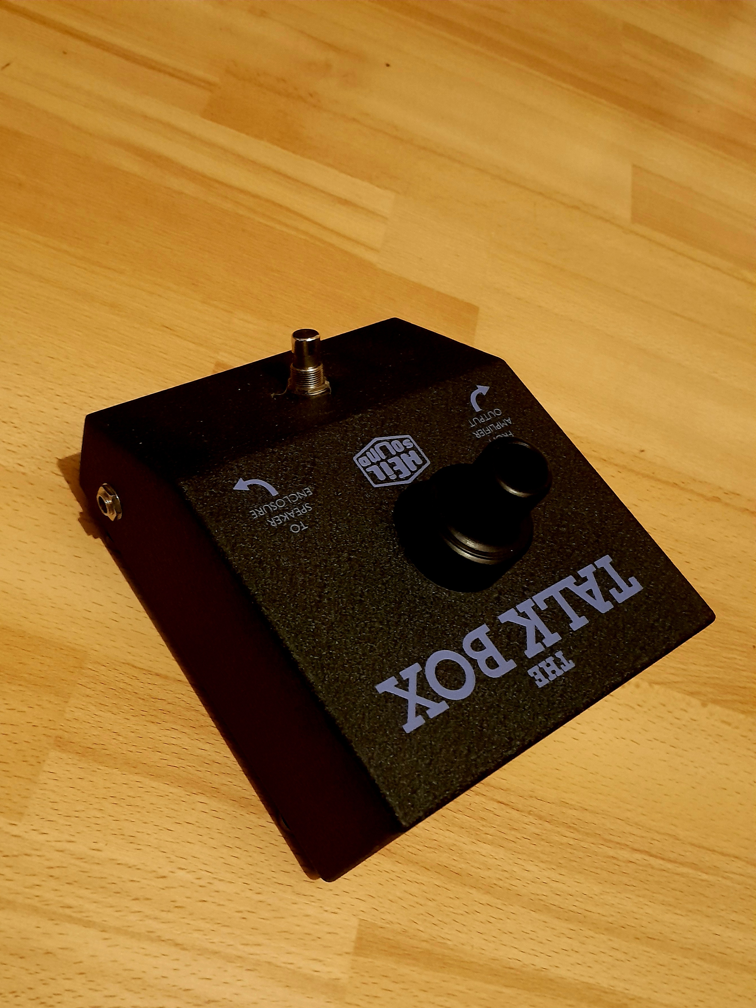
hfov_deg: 53.1
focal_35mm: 26
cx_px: 378
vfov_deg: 67.3
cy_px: 504
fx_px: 757
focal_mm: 3.98
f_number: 1.8
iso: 800
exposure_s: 1/20
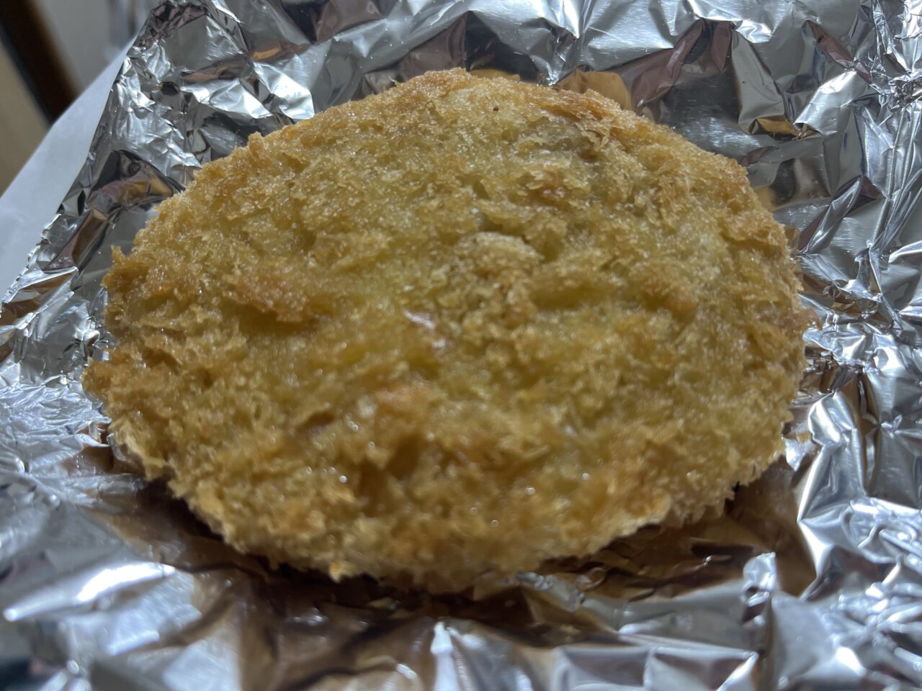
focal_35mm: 26
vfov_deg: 53.1
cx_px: 461
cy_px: 346
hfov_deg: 67.3
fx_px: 693
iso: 125
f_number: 1.6
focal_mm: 5.1
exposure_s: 1/100
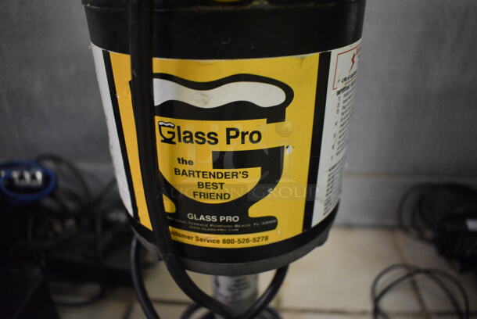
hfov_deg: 67.3
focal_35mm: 27
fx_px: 358
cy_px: 160
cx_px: 238
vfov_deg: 48.0
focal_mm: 18
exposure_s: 1/50
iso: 3200
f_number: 3.5
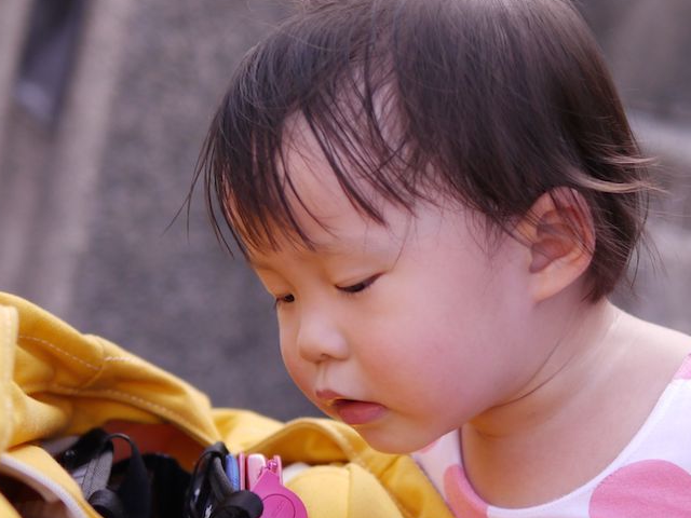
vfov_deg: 14.8
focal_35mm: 100
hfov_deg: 19.6
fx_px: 1996
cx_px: 458
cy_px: 286
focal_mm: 25
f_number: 1.6
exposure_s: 1/1000
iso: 160
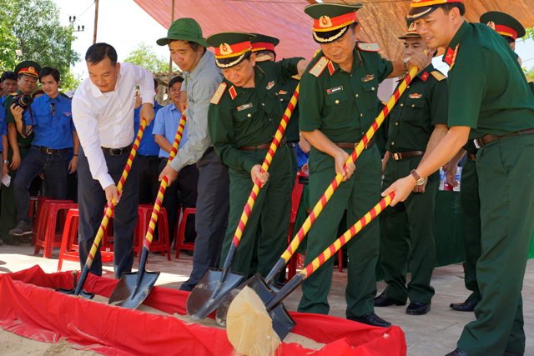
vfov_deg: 33.4
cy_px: 178
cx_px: 267
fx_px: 593
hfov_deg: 48.4
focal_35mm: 40
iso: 100
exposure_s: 1/200
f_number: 4.5
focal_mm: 40
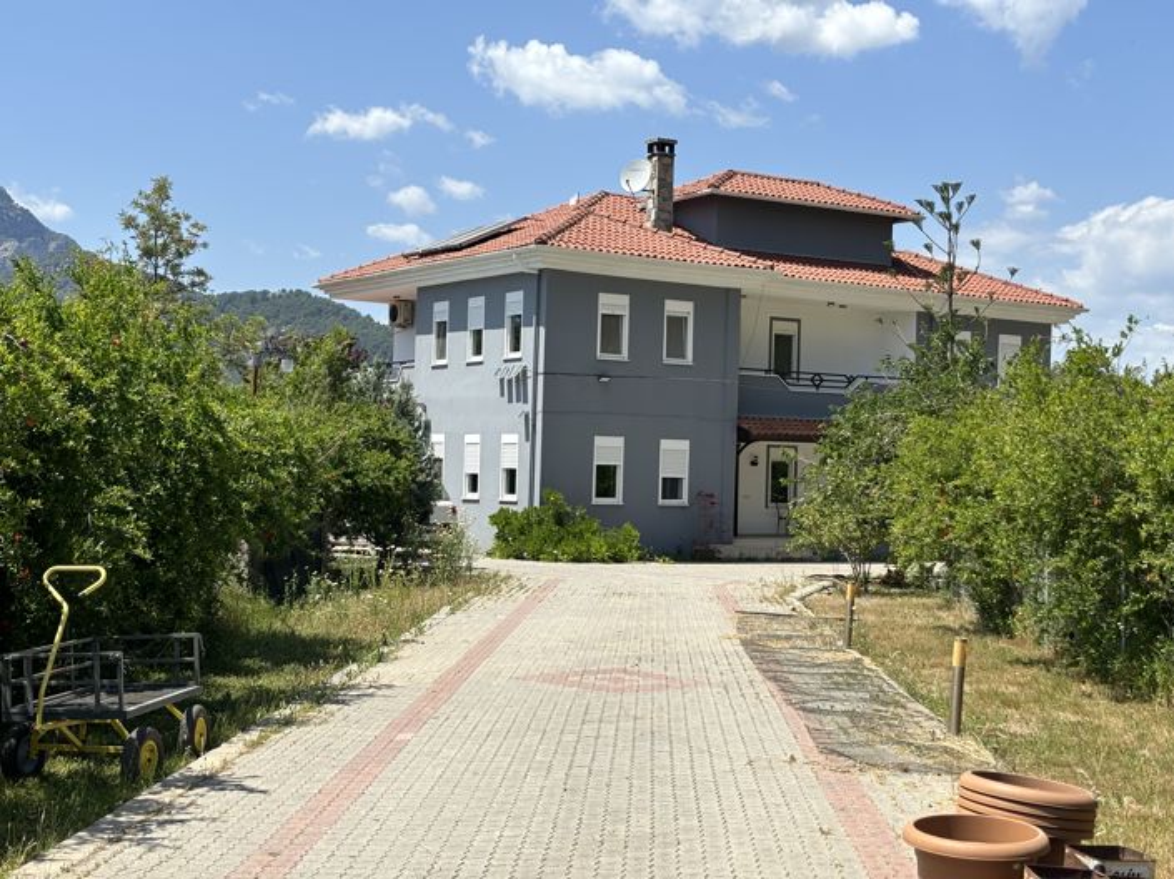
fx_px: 1763
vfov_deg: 28.0
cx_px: 587
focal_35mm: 52
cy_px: 440
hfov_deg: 36.8
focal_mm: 5.96
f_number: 1.6
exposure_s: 1/2933
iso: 40
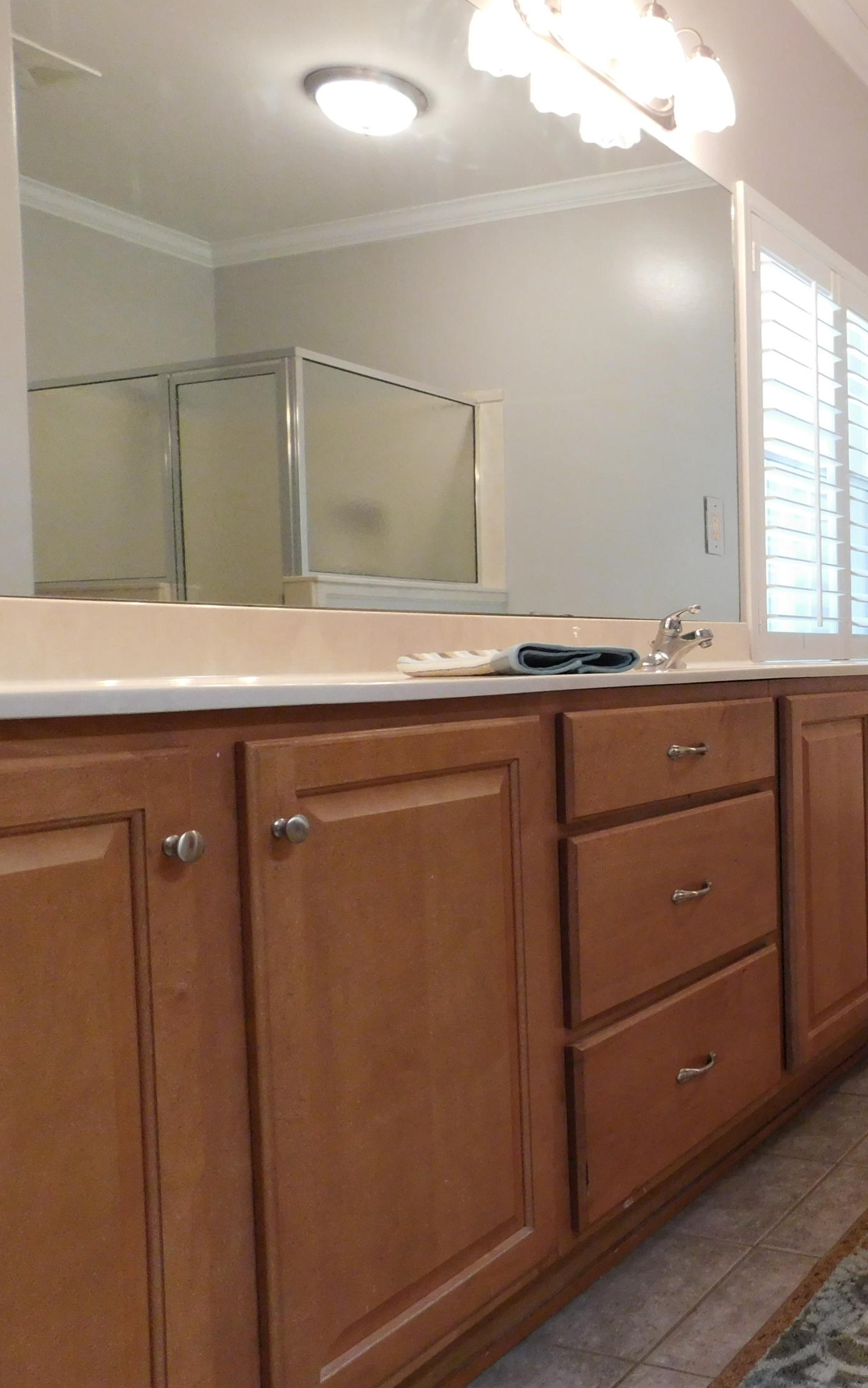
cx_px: 923
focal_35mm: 33
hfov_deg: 33.9
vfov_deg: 58.1
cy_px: 696
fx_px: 1249
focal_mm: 4
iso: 320
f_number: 3
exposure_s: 1/30
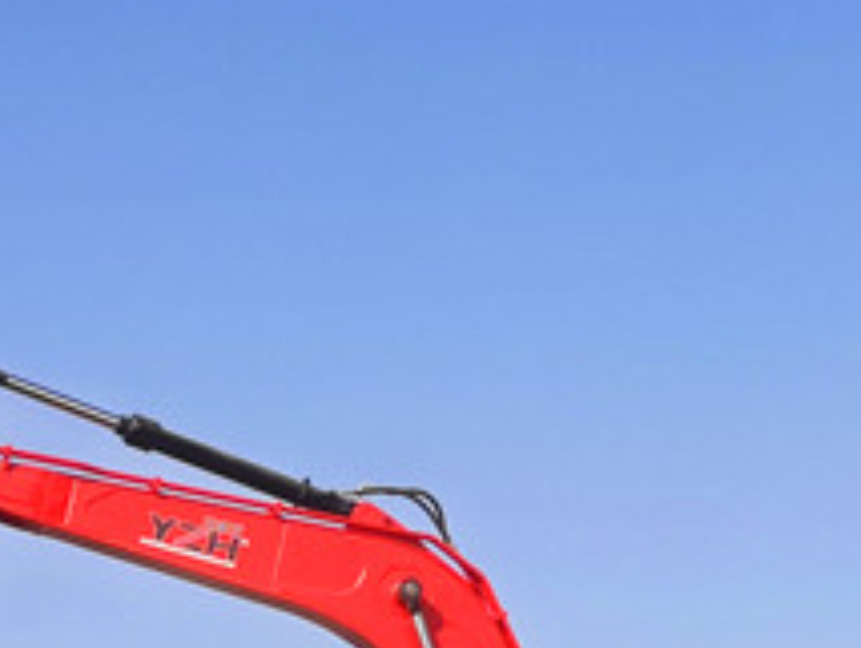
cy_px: 877
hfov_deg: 9.9
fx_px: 4980
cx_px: 350
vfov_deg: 7.4
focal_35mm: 200
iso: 50
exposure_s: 1/1721
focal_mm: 3.95
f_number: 1.8
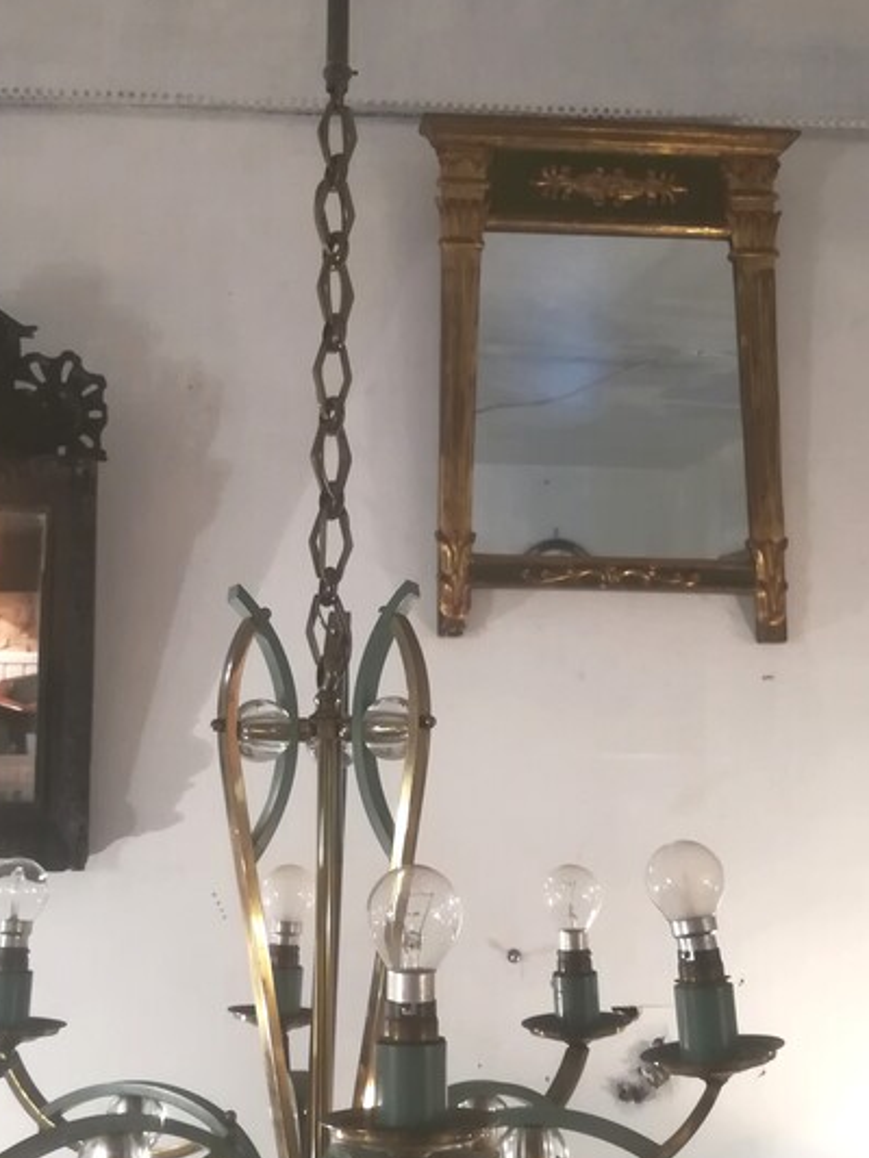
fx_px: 1305
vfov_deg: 47.8
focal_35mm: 39
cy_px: 565
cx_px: 376
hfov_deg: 36.8
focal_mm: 3.83
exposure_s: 1/25
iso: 320
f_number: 2.2
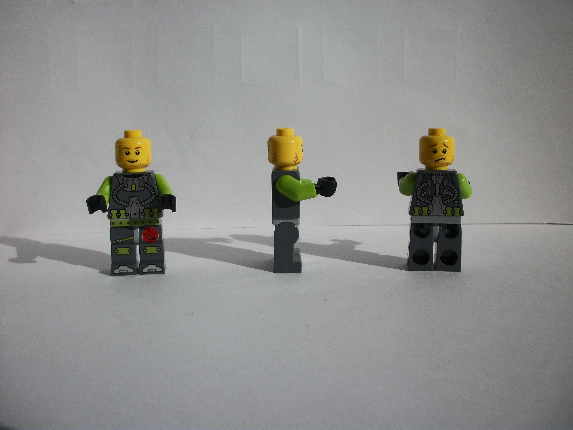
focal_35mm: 35
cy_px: 215
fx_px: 579
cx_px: 286
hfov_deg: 52.6
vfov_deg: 40.7
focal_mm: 6.3
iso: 80
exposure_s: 1/320
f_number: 8.8
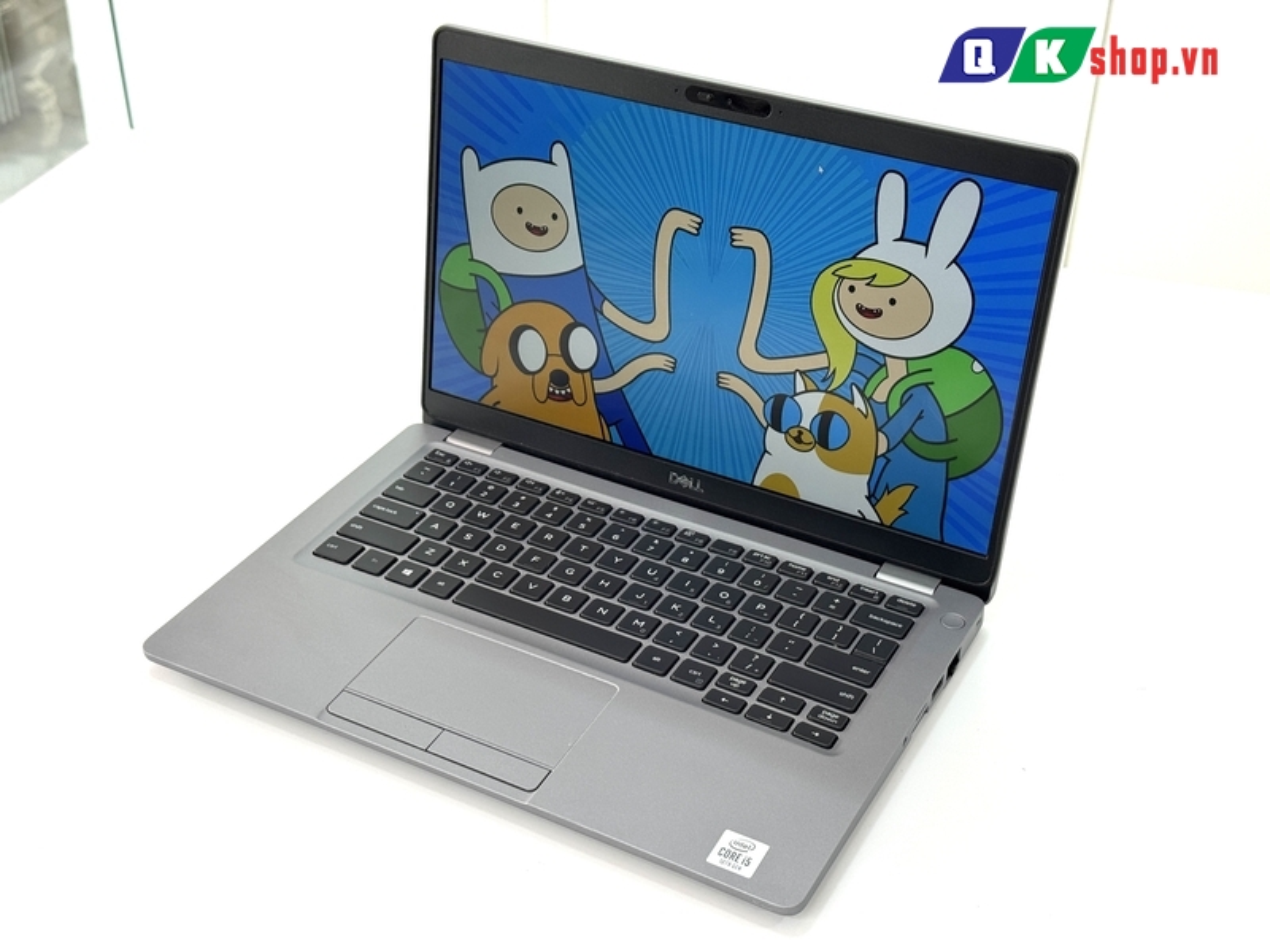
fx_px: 1761
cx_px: 635
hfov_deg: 39.7
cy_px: 476
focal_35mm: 48
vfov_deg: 30.3
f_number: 1.78
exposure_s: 1/154
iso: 64
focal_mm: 6.76
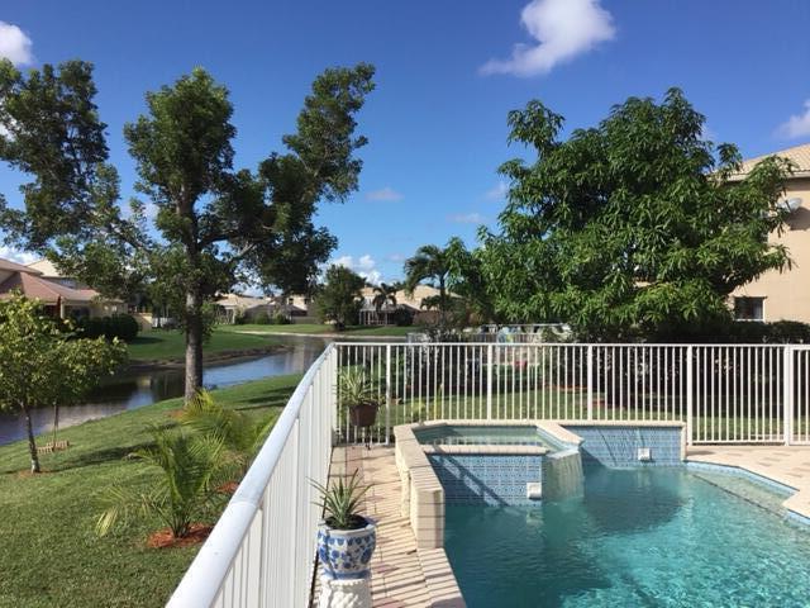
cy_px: 304
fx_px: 725
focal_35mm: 31
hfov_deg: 58.4
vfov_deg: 45.4
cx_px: 405
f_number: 2.4
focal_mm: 3.3
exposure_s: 1/1664
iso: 25
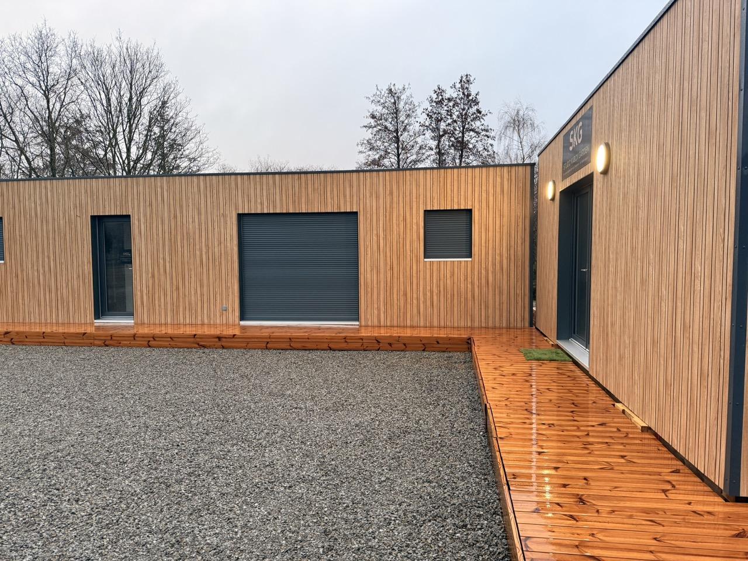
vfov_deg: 56.8
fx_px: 519
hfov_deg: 71.6
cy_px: 280
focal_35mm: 24
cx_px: 374
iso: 200
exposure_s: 1/112
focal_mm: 6.76
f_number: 1.78
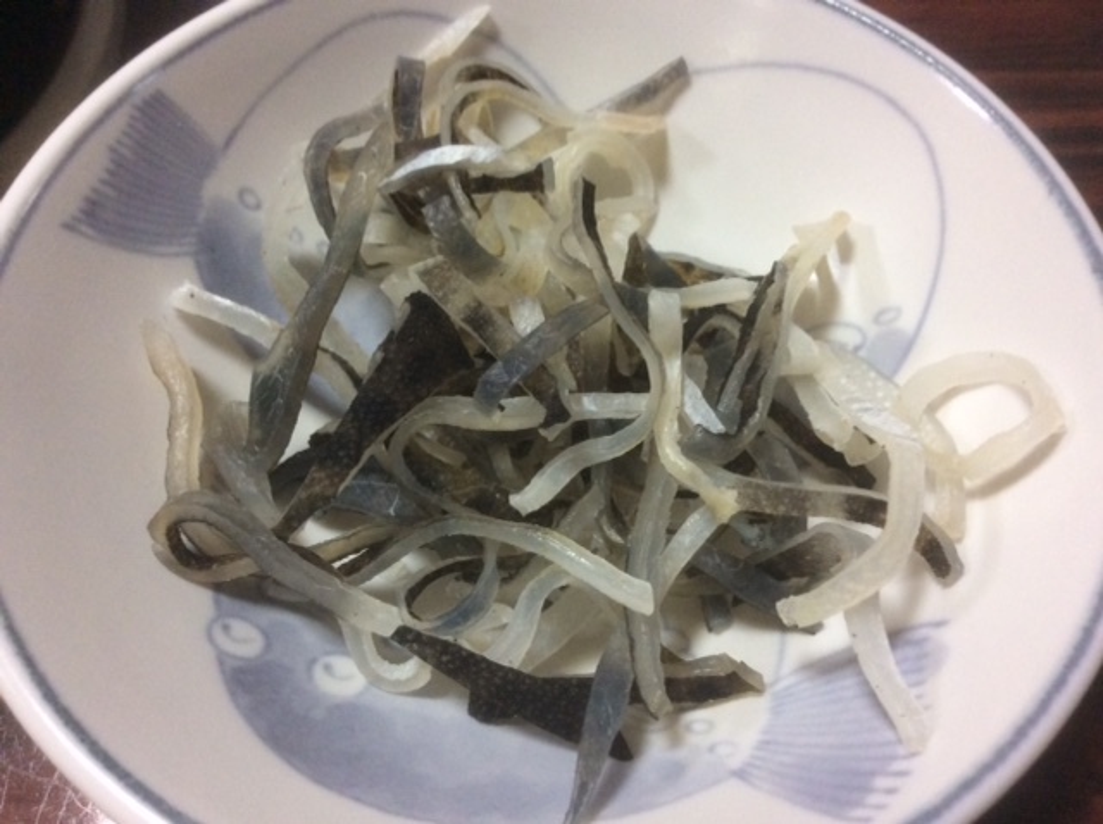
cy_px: 412
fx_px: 1018
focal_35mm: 32
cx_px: 552
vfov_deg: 44.1
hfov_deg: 56.9
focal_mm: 3.3
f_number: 2.4
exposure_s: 1/24
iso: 160
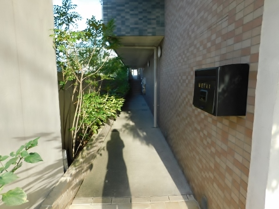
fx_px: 185
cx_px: 140
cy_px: 104
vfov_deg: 58.9
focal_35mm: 23
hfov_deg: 73.9
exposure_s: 1/400
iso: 125
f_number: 3
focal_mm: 4
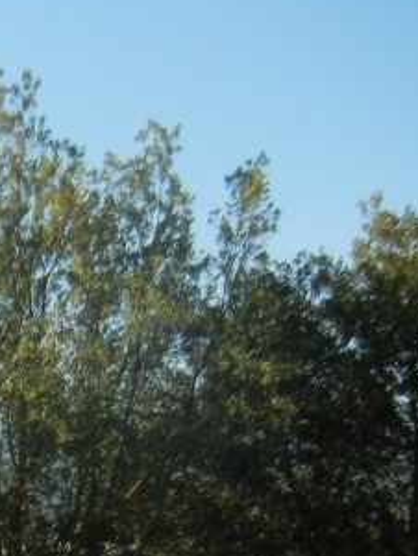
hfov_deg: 12.6
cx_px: -429
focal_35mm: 102
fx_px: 1641
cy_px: 658
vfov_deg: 18.3
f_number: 3.5
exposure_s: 1/790
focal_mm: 5.4
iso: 160
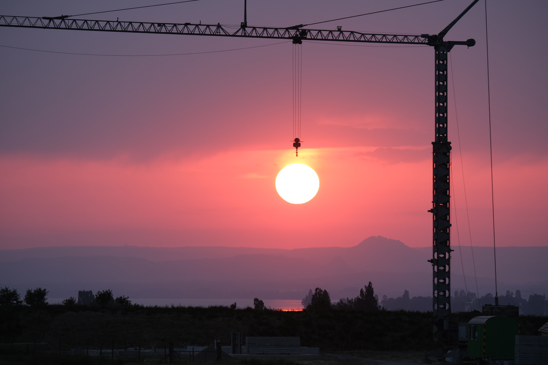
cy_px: 182
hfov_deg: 6.7
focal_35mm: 307
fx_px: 4673
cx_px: 274
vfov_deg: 4.5
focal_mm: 204.6
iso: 160
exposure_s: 1/30
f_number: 8
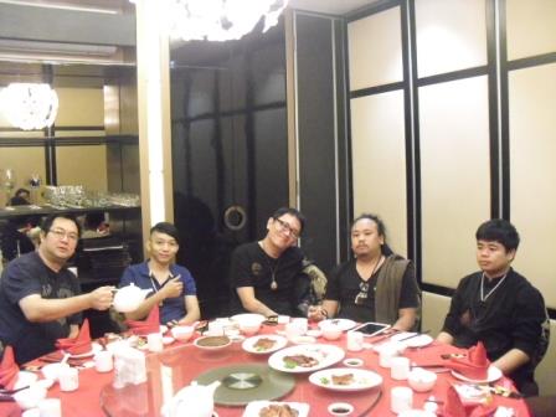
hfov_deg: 51.4
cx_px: 278
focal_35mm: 36
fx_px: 578
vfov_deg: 39.7
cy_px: 208
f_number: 3.1
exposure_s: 1/15
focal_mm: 6.3
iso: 800
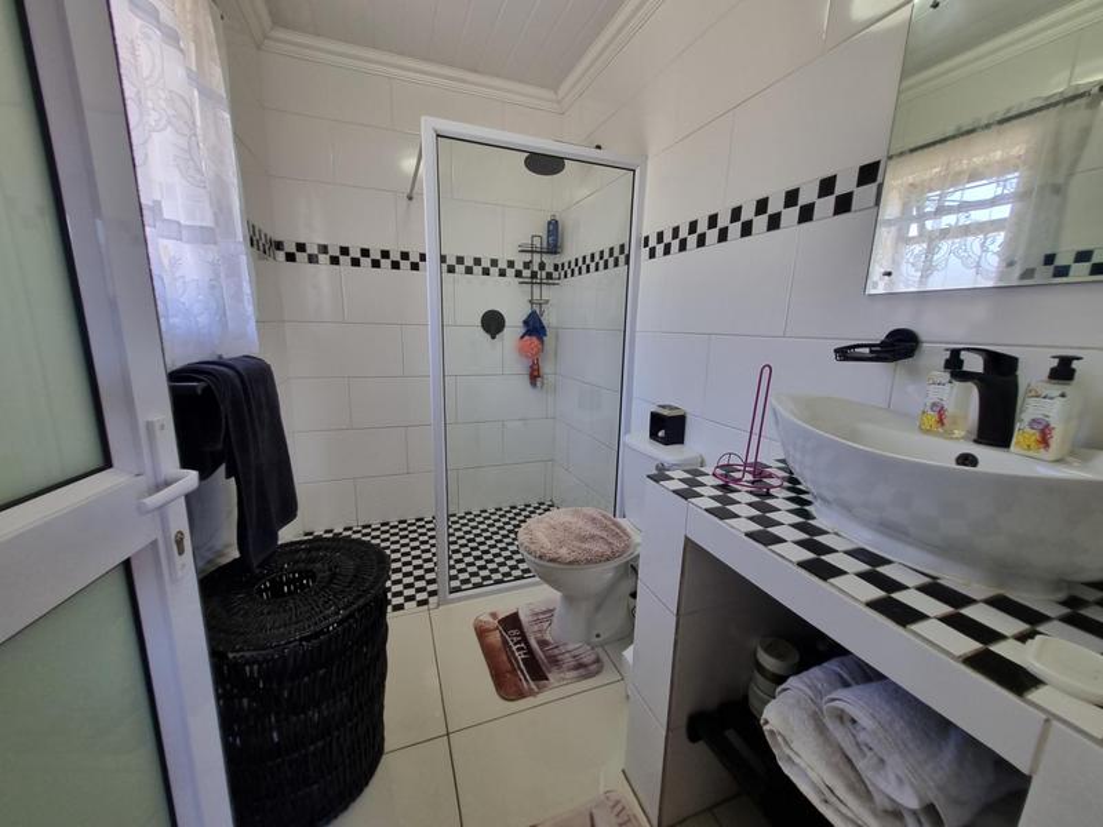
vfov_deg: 89.9
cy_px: 414
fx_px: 414
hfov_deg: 106.2
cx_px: 552
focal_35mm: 13
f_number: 2.2
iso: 125
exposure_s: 1/50
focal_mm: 1.74
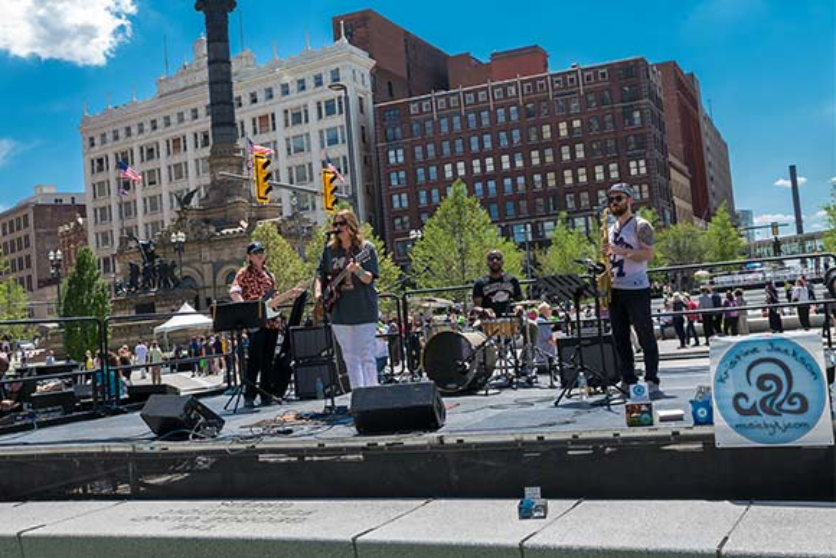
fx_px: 743
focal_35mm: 32
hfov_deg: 58.7
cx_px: 418
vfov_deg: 41.1
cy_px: 279
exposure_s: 1/350
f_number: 11
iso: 320
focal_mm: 32
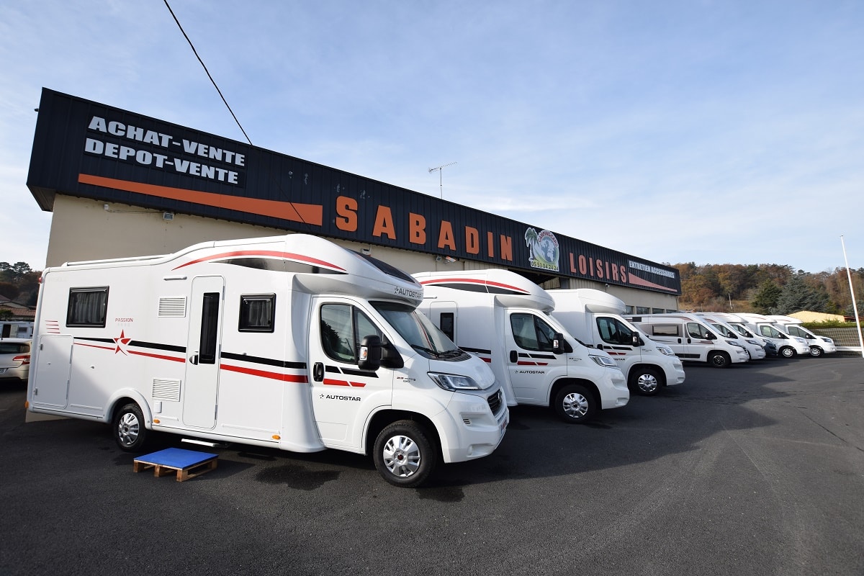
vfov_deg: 77.3
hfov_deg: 100.4
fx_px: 360
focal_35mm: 15
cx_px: 432
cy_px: 288
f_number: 7.1
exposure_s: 1/200
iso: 100
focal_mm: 10
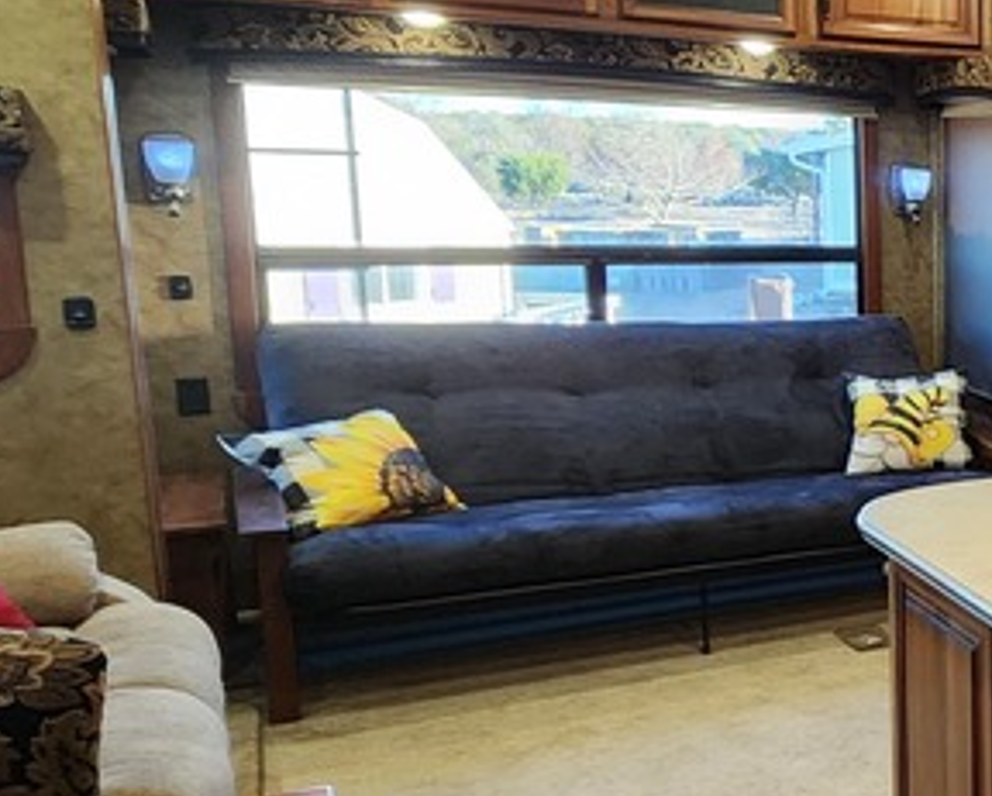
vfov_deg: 34.2
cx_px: 1509
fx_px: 1293
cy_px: 427
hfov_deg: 27.6
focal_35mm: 44
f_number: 2.2
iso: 320
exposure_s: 1/30
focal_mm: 2.2
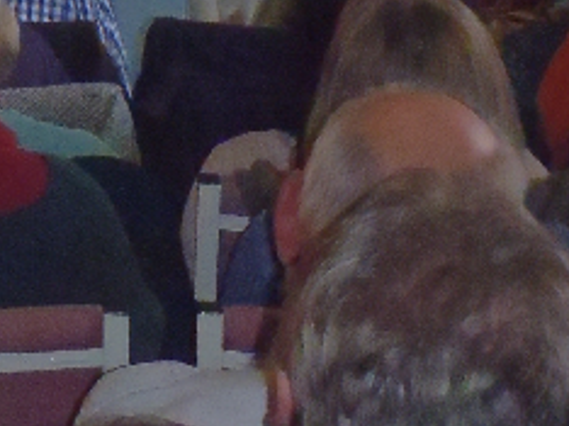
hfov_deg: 6.4
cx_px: -294
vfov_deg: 4.8
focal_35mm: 308
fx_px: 5058
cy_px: -280
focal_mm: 16.1
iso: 800
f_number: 4.6
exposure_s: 1/80
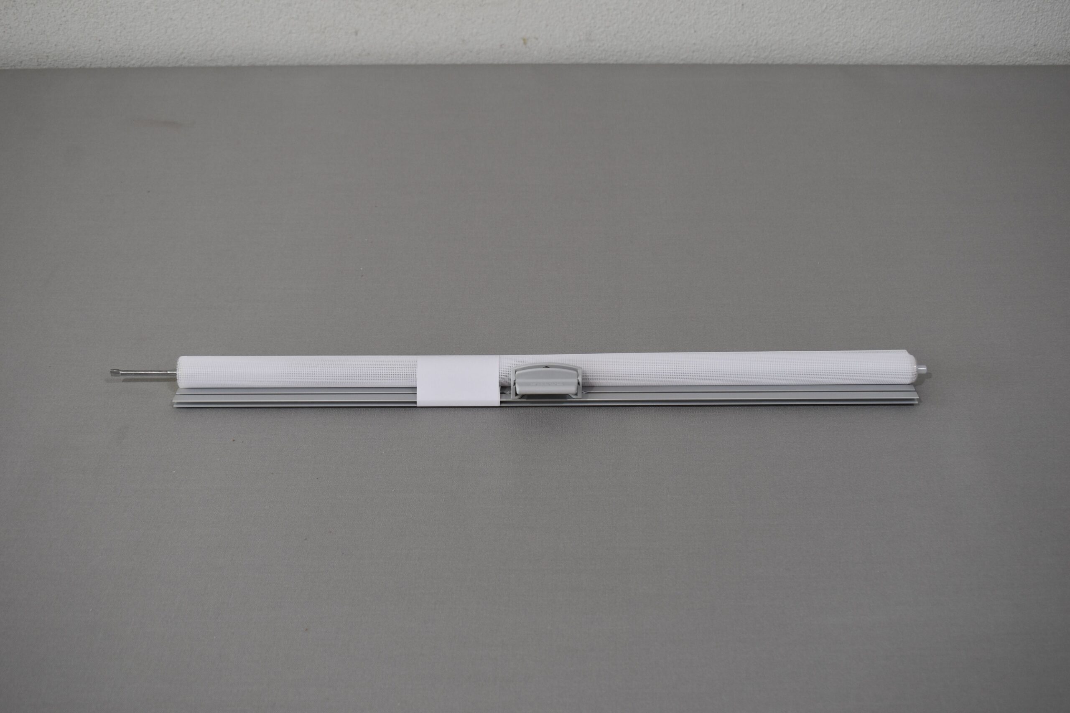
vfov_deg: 34.2
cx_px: 535
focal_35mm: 39
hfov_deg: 49.6
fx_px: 1159
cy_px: 356
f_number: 5.6
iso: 220
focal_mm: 26
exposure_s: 1/125
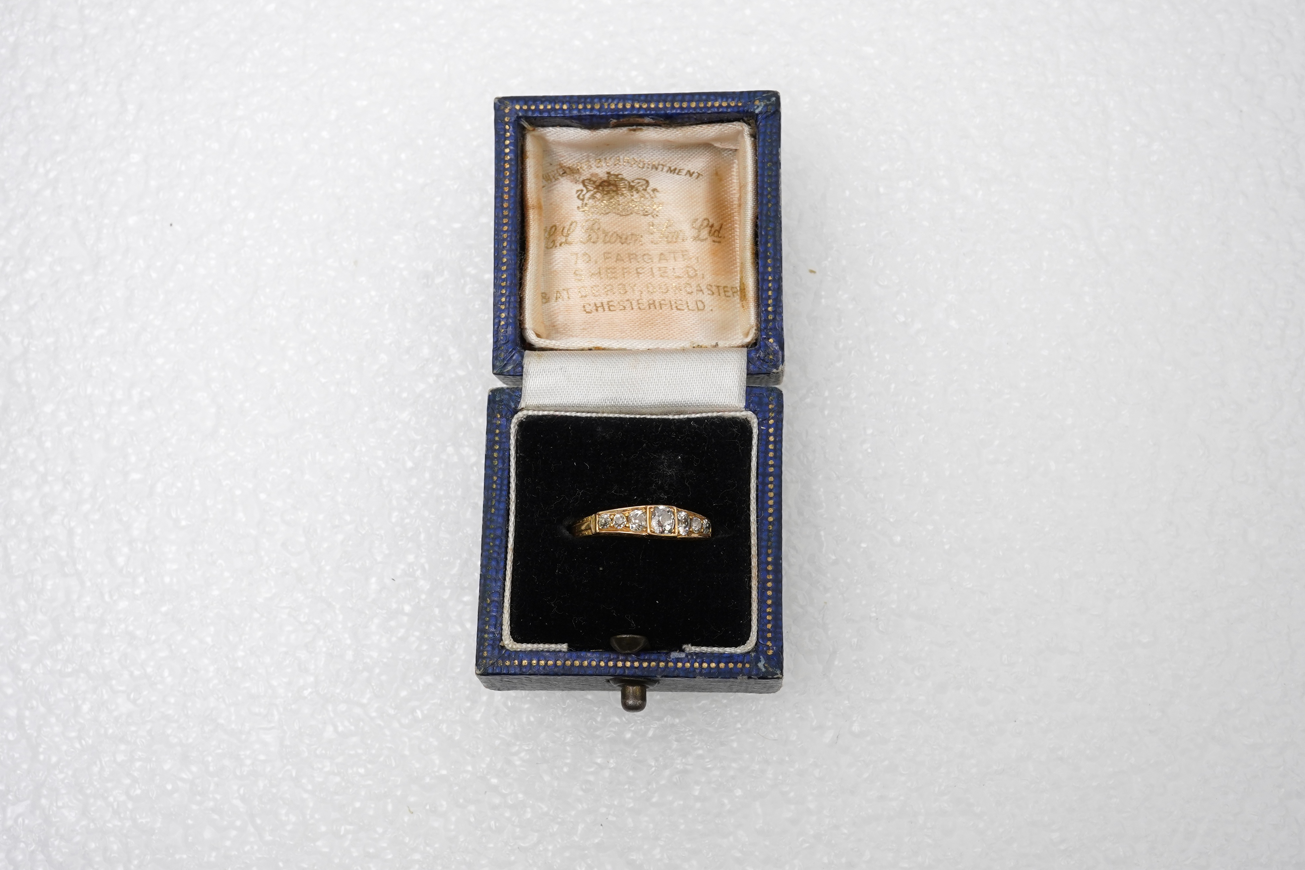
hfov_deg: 43.6
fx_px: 1631
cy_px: 435
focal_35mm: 45
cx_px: 652
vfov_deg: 29.9
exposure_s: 1/125
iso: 400
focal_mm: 30
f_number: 20
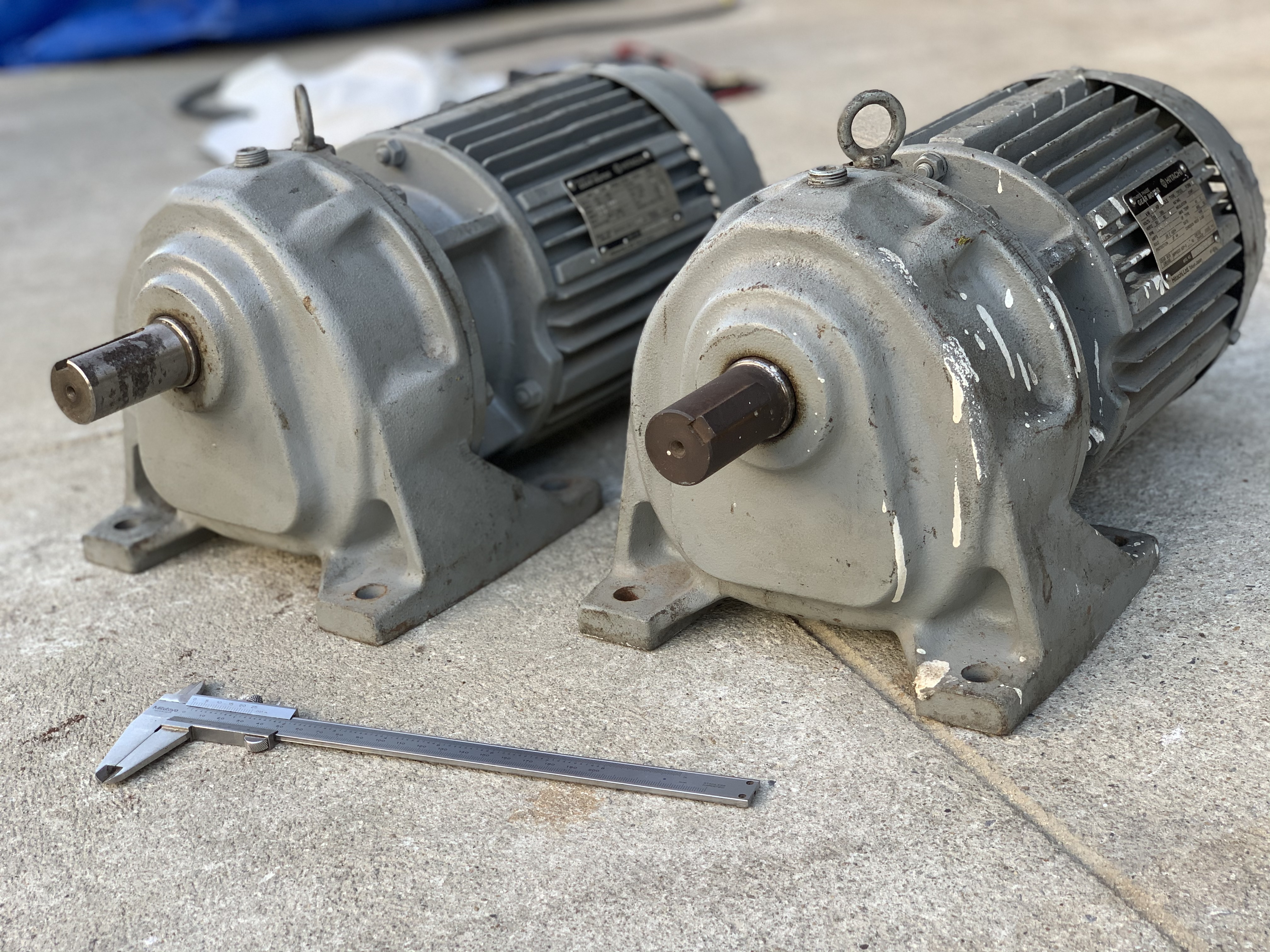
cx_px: 635
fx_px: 1908
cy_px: 476
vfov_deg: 28.0
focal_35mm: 52
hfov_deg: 36.8
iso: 32
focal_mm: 6
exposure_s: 1/122
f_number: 2.4
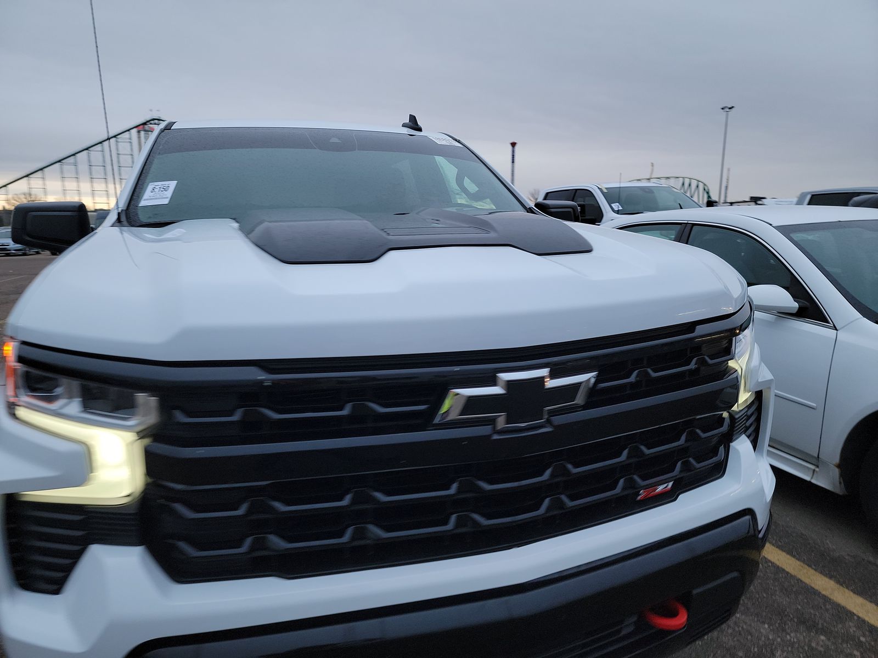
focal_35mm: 24
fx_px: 609
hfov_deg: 71.6
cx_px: 439
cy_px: 329
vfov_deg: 56.8
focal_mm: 6.7
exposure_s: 1/59
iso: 91
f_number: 1.8
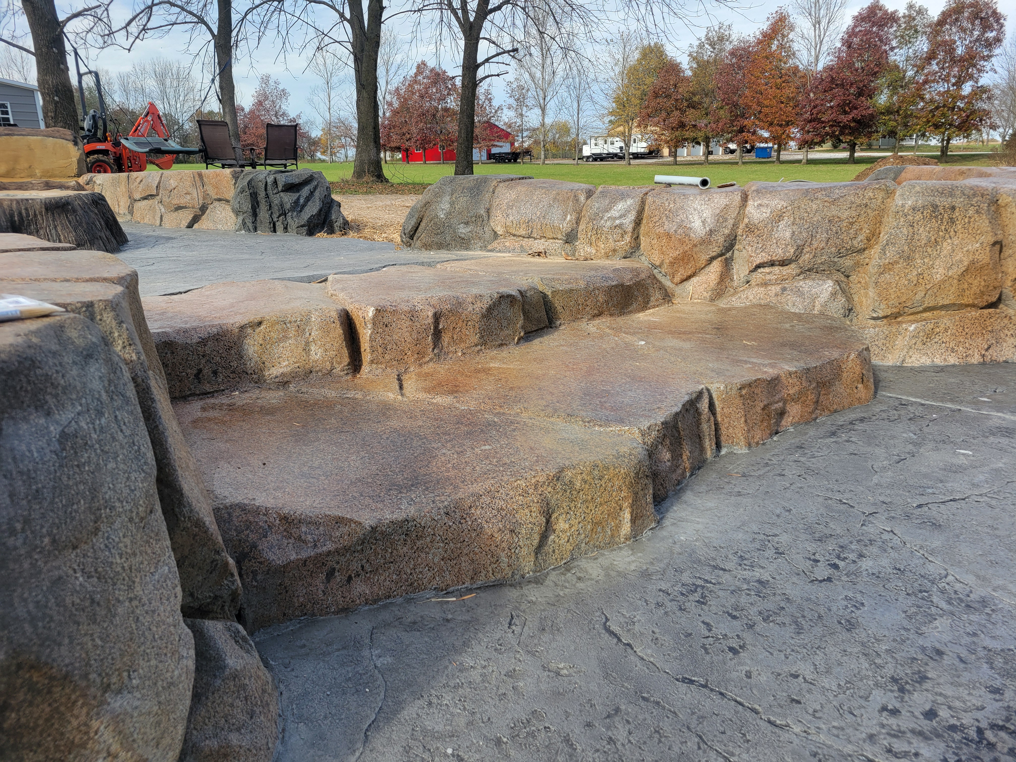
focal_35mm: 26
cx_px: 508
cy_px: 381
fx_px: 763
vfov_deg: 53.1
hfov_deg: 67.3
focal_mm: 5.4
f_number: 1.8
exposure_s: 1/960
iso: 40
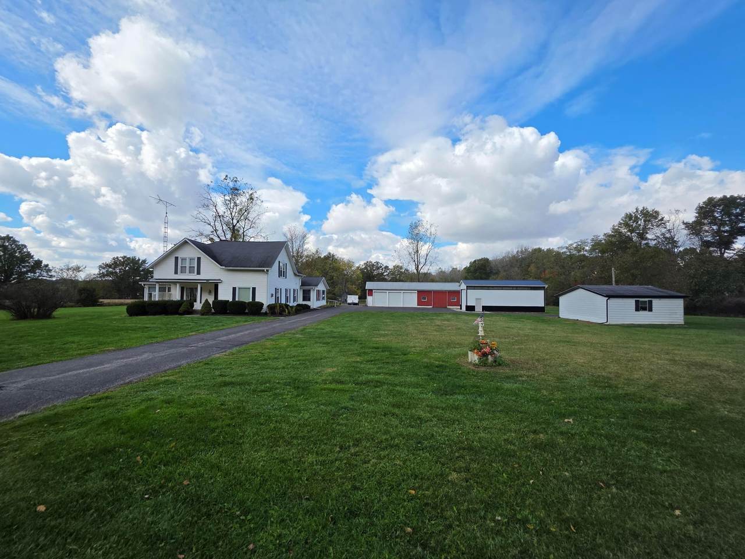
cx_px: 372
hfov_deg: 106.2
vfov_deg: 89.9
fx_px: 280
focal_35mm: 13
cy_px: 280
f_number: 1.9
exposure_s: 1/1737
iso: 40
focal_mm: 2.2
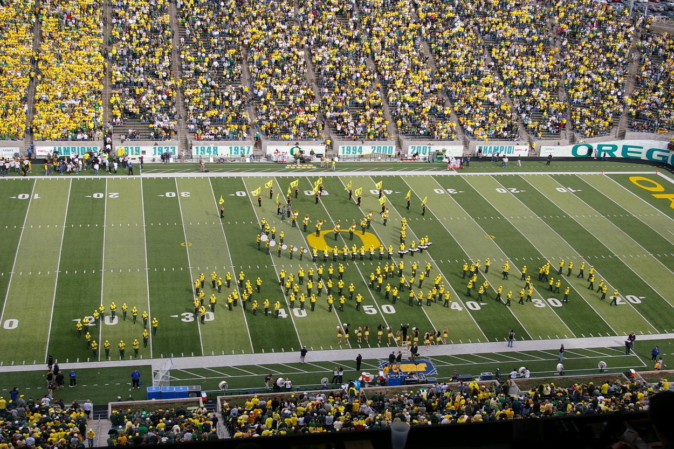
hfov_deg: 40.0
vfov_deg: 27.2
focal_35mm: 50
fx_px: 927
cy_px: 224
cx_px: 337
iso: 200
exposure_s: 1/750
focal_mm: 33
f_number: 5.6
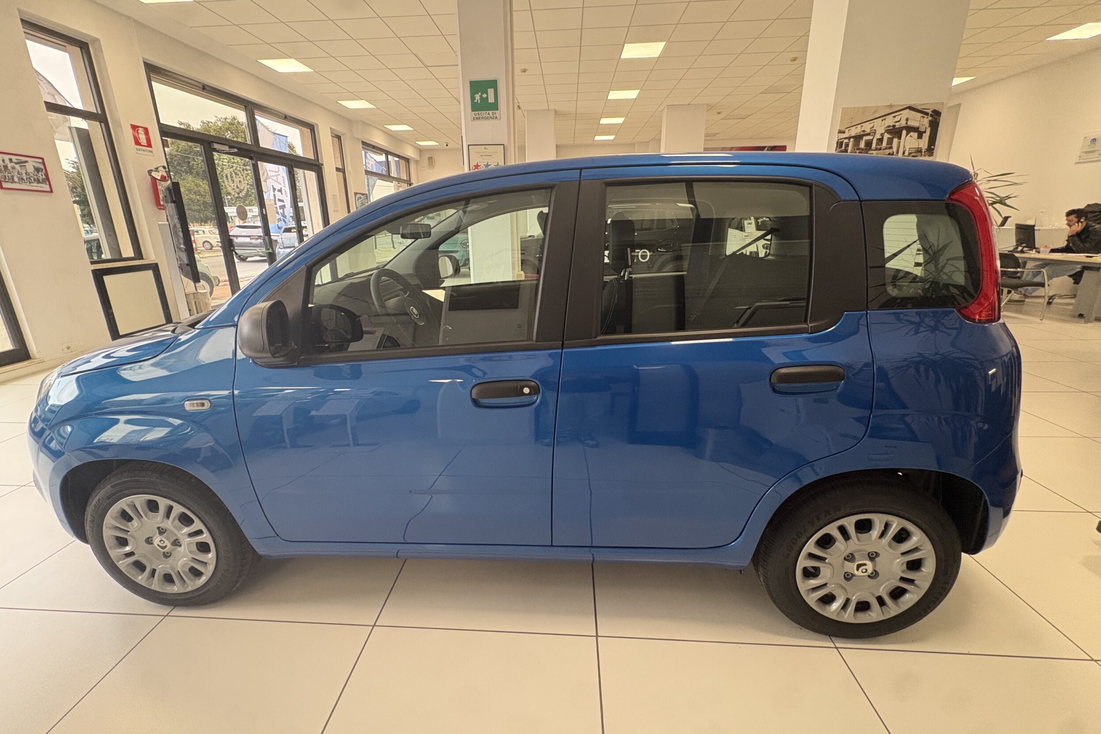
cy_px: 352
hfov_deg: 100.4
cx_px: 538
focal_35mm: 15
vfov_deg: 77.3
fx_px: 459
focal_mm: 2.22
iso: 500
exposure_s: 1/60
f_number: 2.2
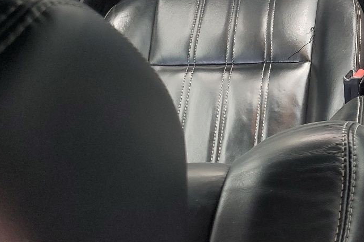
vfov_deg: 20.4
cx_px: 393
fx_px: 637
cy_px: -35
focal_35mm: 63
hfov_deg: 29.1
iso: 80
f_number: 1.5
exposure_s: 1/120
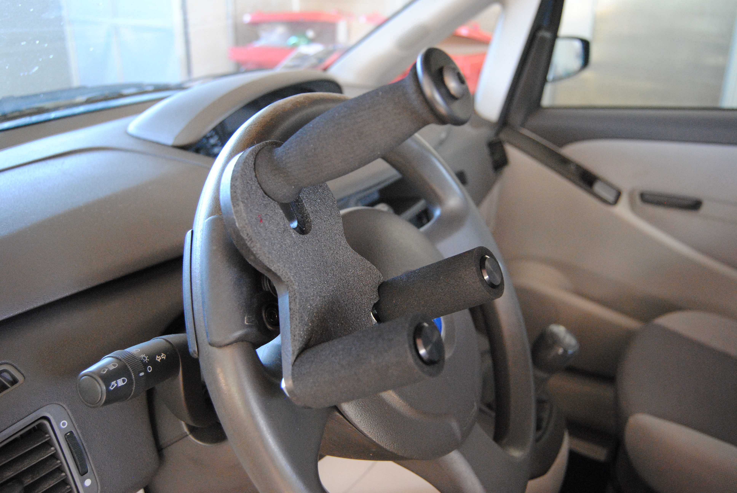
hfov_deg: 57.2
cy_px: 246
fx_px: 676
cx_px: 368
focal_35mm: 33
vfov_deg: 40.1
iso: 1250
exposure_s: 1/30
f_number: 3.5
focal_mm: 22
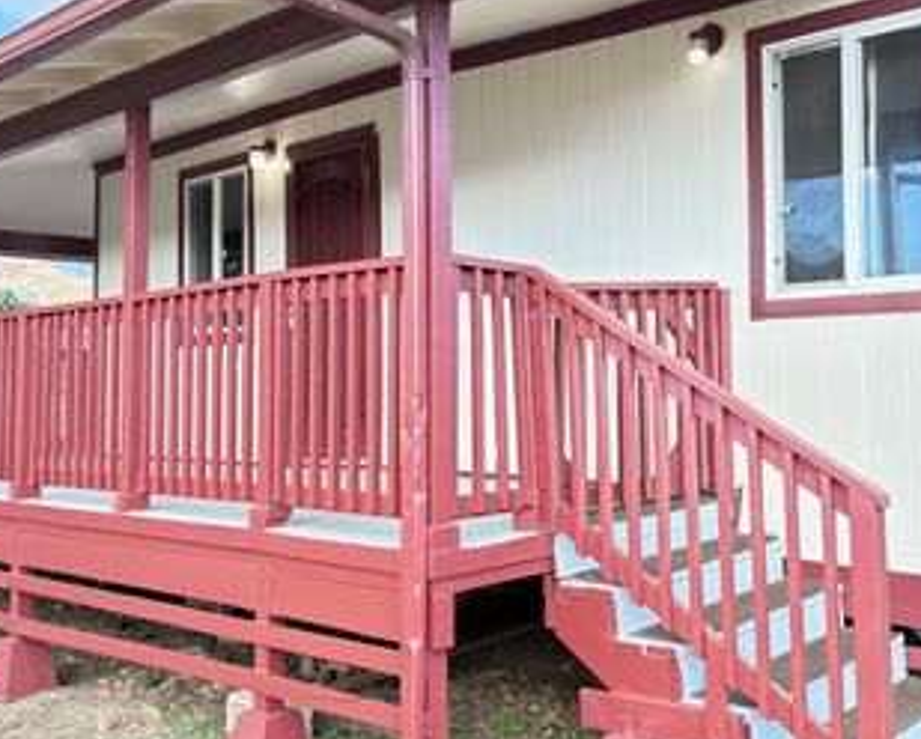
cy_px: 308
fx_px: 1119
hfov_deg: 44.2
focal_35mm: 41
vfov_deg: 36.5
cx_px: 605
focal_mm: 5.96
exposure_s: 1/243
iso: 100
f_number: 1.6
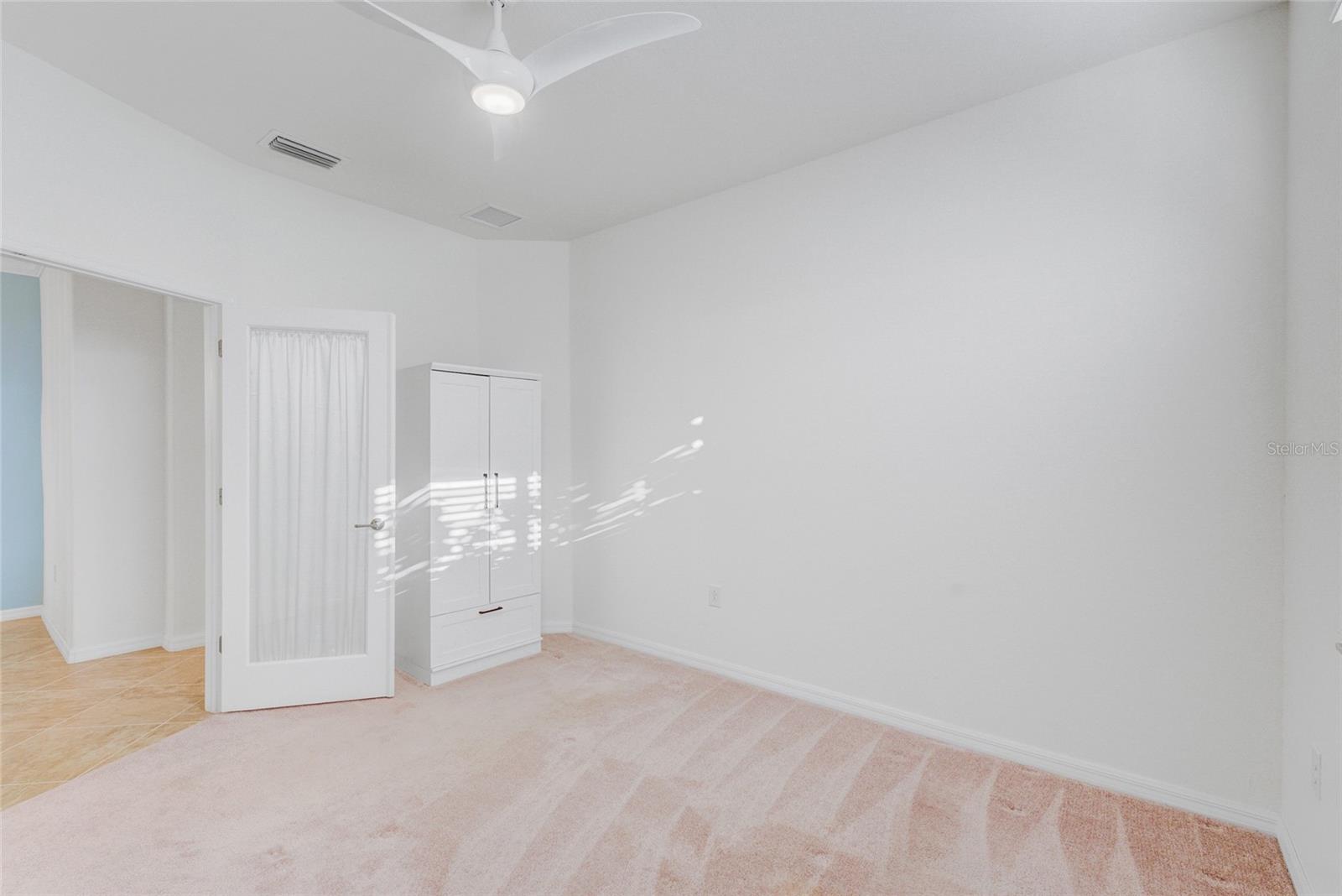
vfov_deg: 73.8
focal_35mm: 16
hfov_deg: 96.7
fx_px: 597
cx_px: 671
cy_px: 448
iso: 400
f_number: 8
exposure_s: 1/25
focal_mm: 16
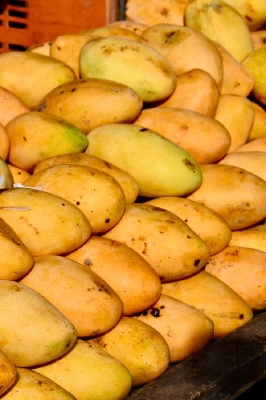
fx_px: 1197
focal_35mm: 108
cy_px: 200
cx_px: 133
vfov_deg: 18.9
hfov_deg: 12.7
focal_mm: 72
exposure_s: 1/250
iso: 100
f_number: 8
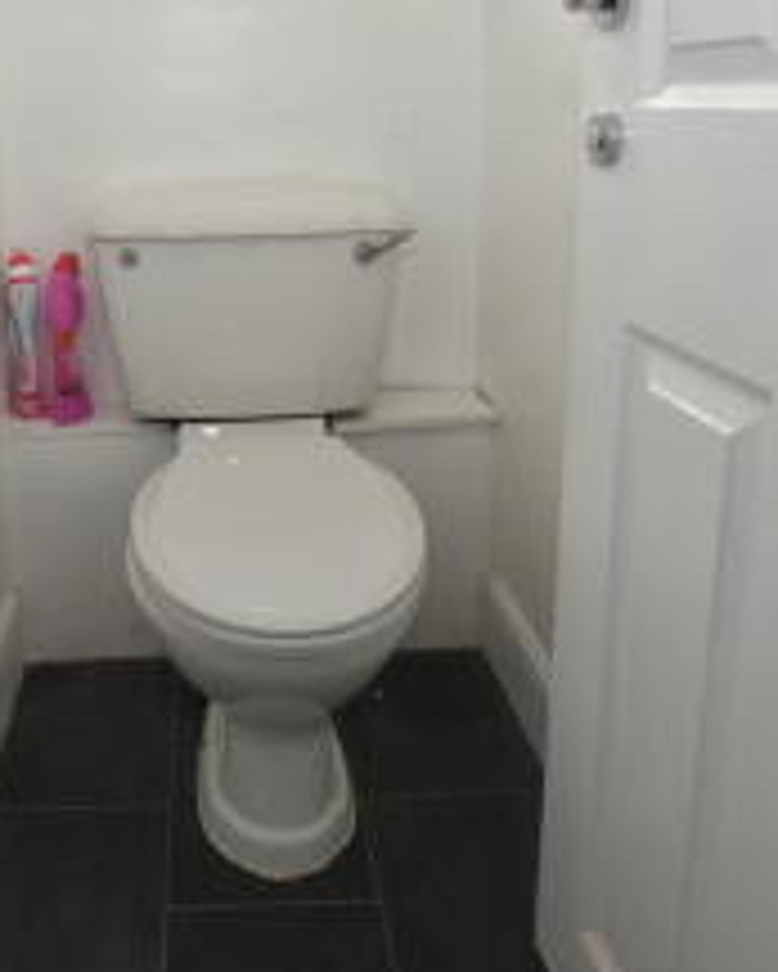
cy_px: 277
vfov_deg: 55.2
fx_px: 892
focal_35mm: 31
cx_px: 193
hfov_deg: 45.5
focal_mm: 10
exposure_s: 1/125
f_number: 4
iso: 200
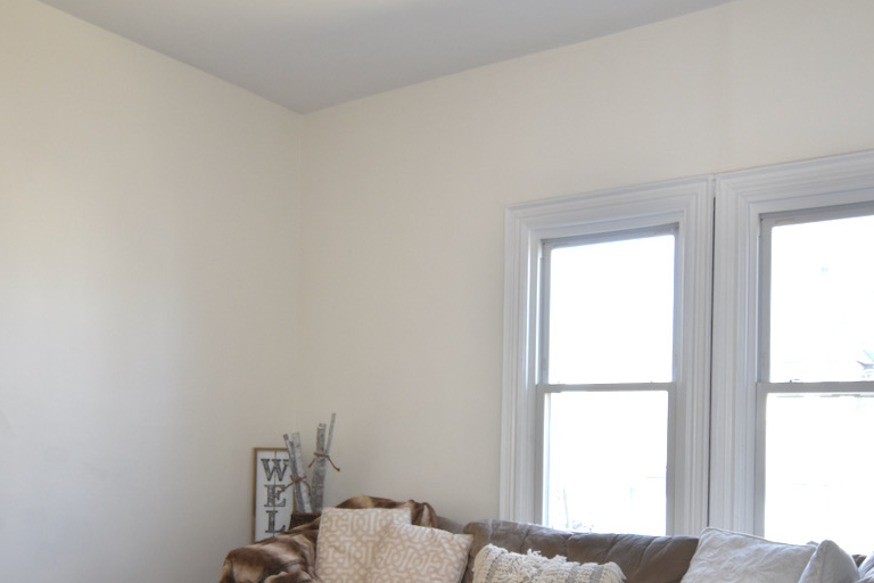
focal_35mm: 35
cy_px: 412
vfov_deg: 37.2
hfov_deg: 54.4
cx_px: 475
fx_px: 850
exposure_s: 1/125
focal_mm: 14
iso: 280
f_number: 2.8
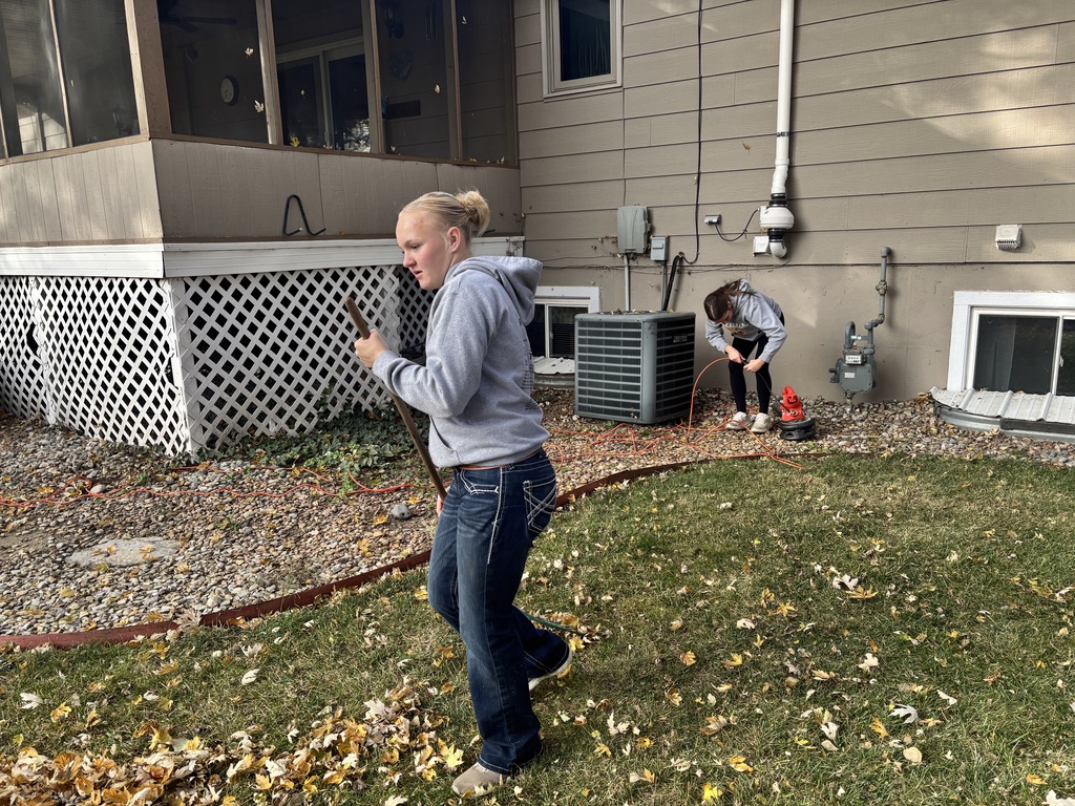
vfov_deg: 53.1
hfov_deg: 67.3
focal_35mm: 26
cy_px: 403
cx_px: 538
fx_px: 807
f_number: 1.6
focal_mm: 5.96
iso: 50
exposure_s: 1/396
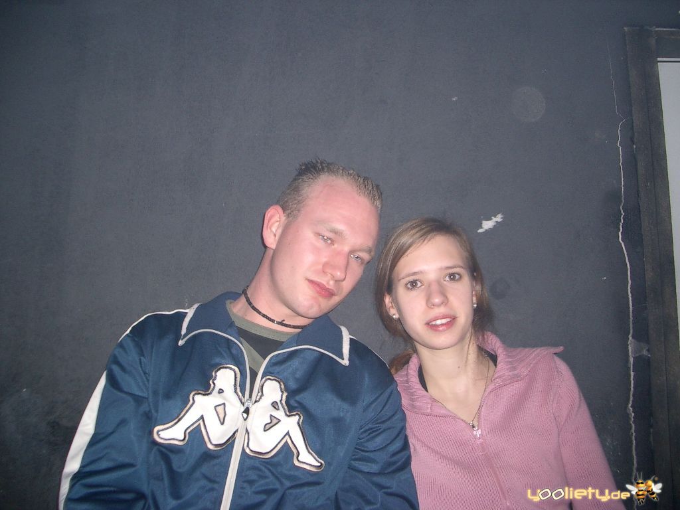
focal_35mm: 35
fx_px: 688
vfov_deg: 40.7
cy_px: 255
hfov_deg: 52.6
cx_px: 340
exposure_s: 1/40
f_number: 2.6
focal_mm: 5.8
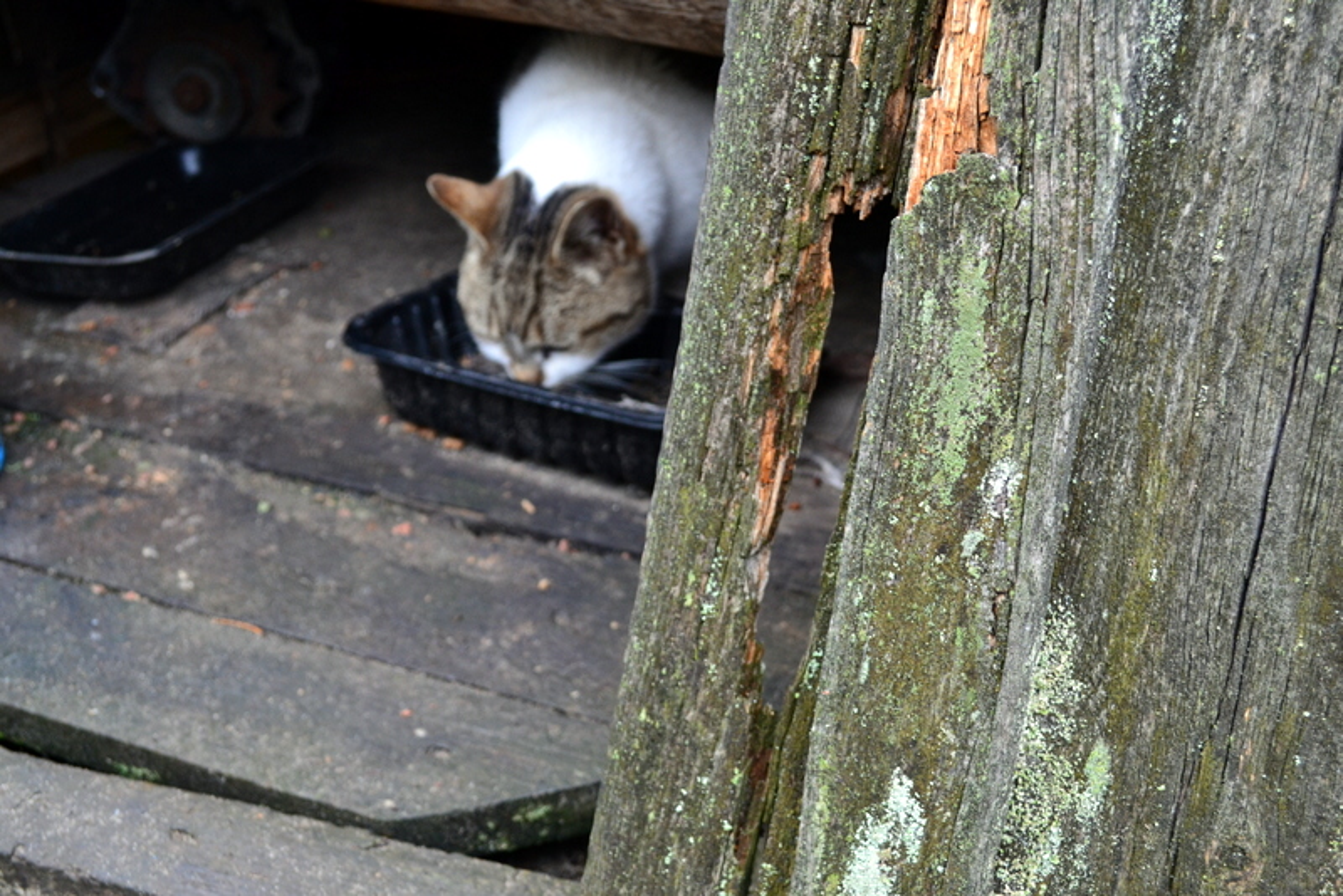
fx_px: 1679
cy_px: 448
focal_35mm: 45
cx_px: 672
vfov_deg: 29.9
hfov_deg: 43.6
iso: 800
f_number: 6.3
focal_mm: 30
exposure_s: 1/60
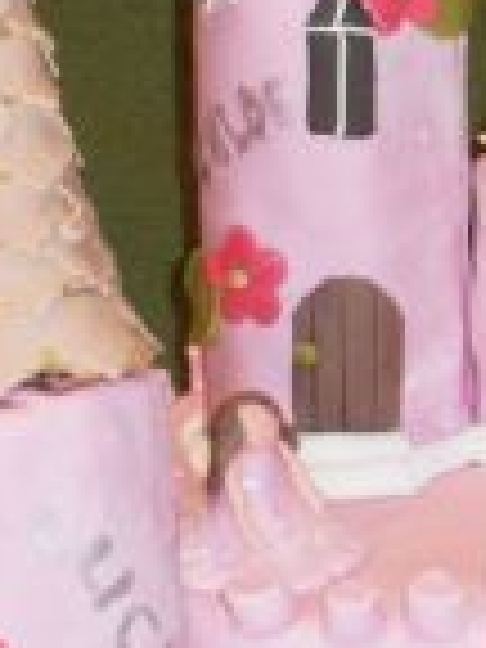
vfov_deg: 7.9
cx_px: 414
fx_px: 4680
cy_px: 261
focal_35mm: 250
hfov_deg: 5.9
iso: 200
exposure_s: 1/60
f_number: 4.7
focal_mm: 15.9
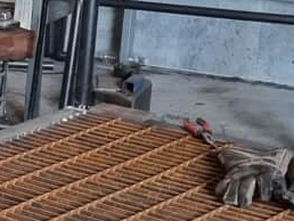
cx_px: -204
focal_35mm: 161
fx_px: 1369
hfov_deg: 11.5
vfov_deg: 9.2
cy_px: 211
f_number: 1.8
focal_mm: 5.4
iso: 200
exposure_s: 1/100
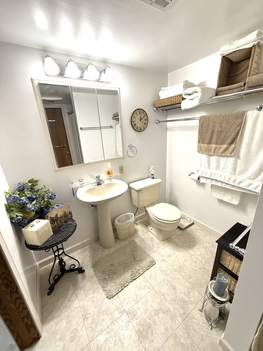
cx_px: 132
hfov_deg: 85.7
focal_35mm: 14
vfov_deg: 102.1
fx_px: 142
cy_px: 176
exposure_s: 1/120
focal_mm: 2.22
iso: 250
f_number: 2.2
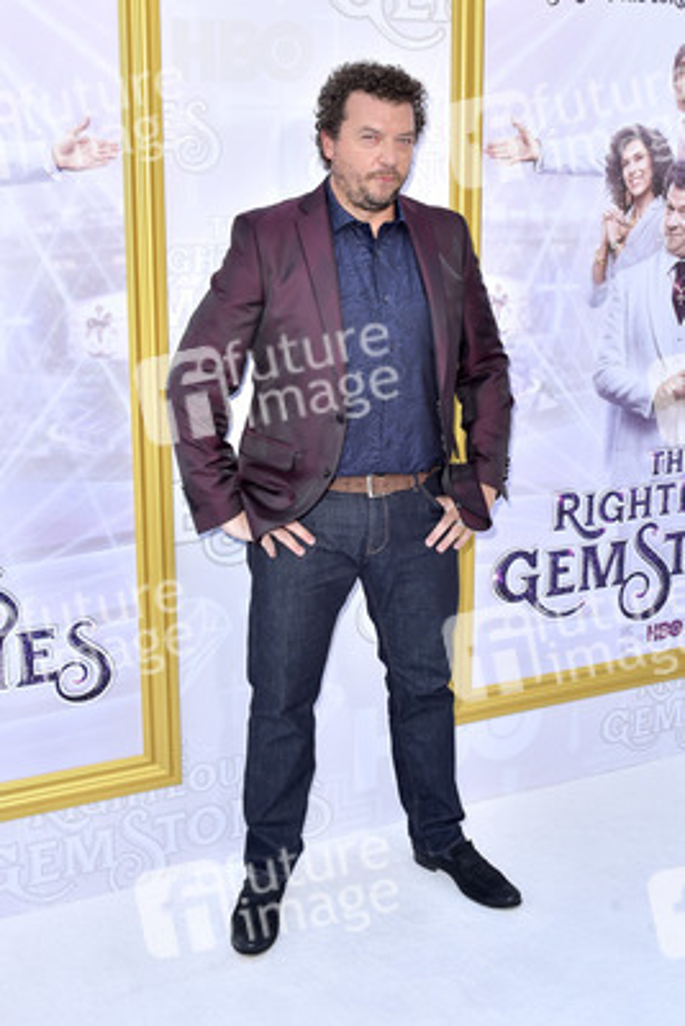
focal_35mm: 34
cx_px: 342
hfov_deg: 38.9
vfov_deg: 55.8
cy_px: 513
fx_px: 970
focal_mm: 34
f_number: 7.1
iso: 320
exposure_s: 1/250
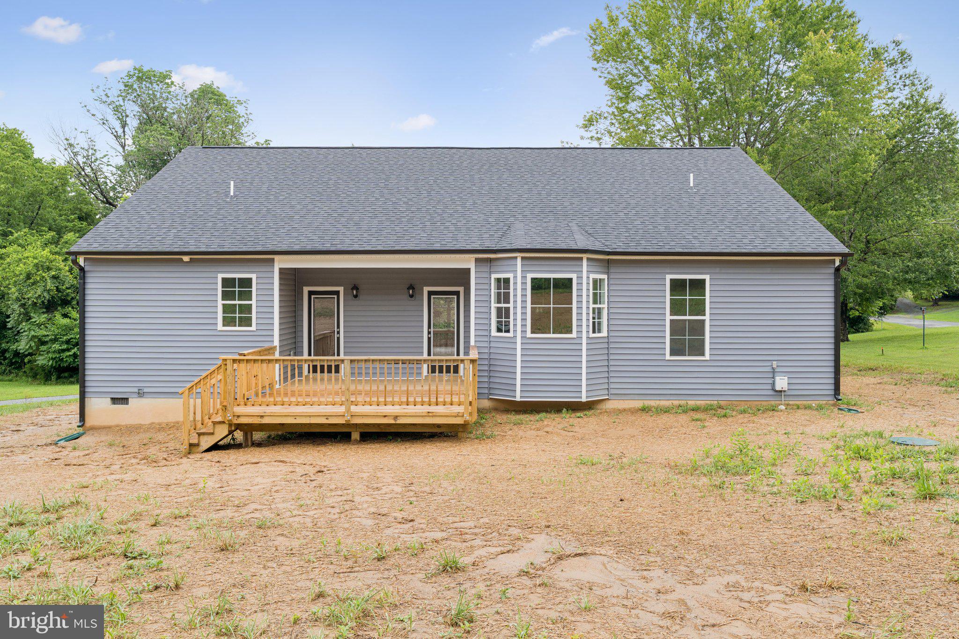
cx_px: 480
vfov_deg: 45.0
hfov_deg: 63.7
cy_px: 320
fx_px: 772
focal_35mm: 29
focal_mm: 29
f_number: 8
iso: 100
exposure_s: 1/80
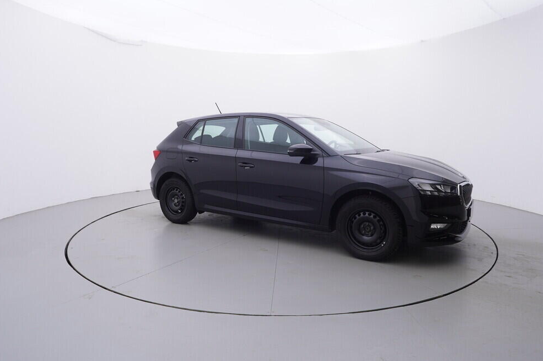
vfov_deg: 54.0
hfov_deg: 74.8
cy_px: 175
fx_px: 355
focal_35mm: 24
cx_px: 278
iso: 200
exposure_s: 1/80
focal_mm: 15
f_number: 5
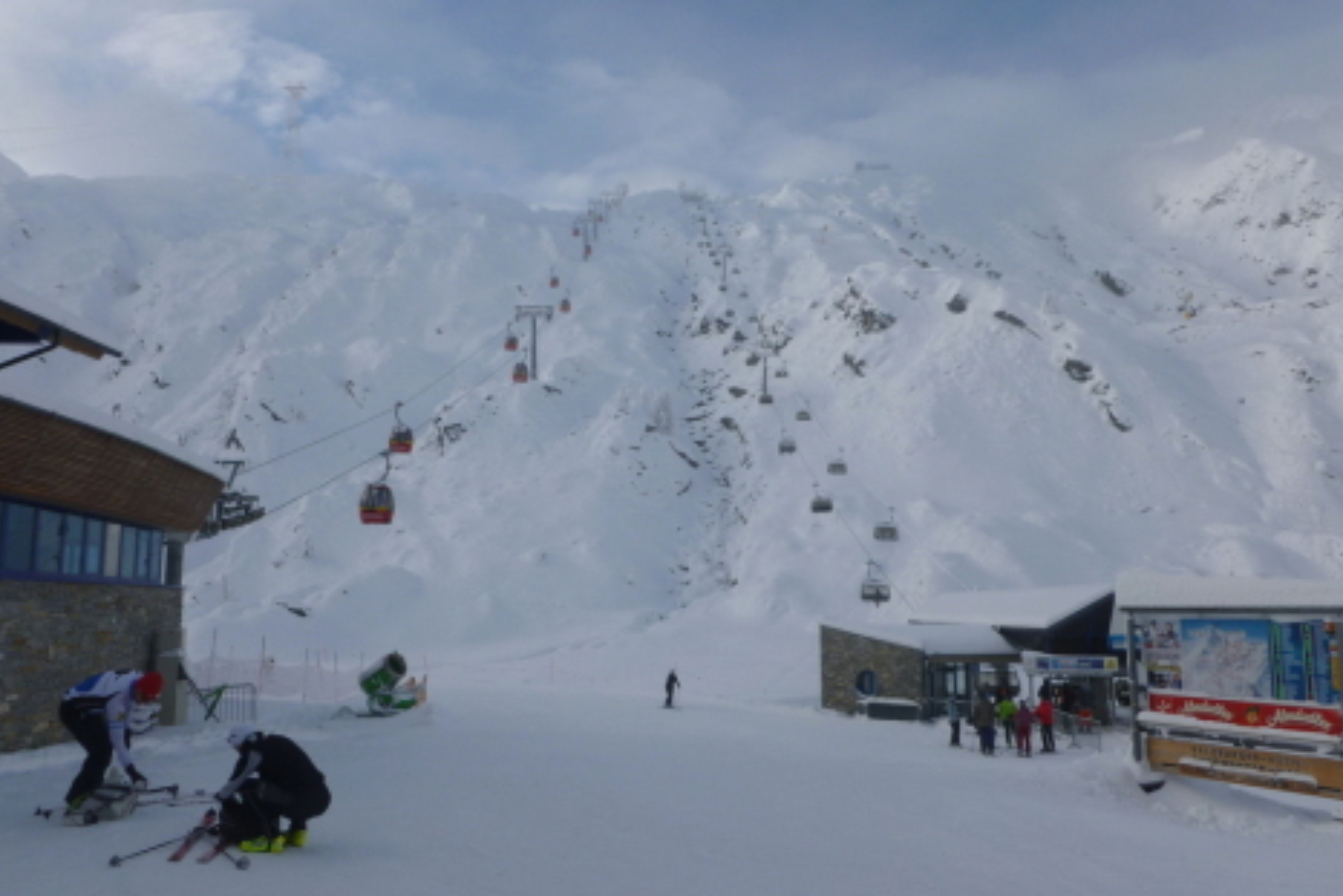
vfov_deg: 43.6
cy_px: 418
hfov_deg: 61.9
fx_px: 1119
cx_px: 654
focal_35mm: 30
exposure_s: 1/1000
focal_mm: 5
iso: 100
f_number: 3.3
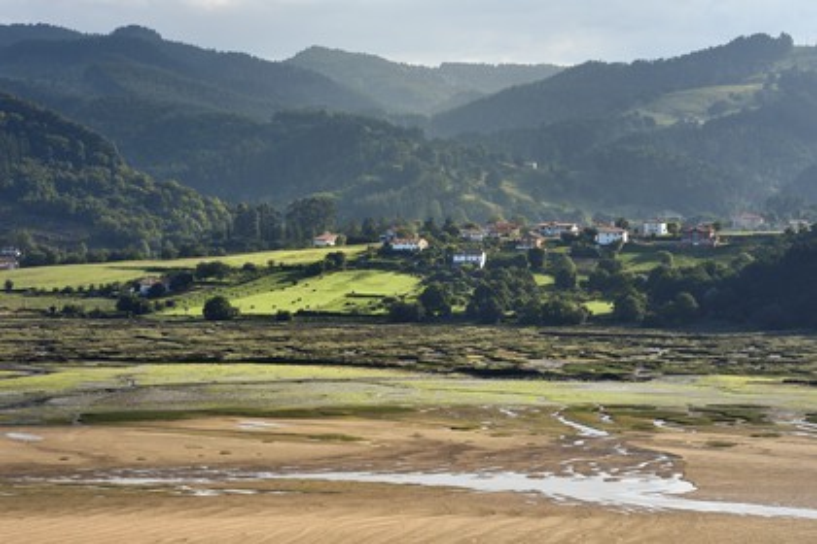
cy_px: 272
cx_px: 408
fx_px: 3177
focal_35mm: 140
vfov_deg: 9.8
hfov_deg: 14.7
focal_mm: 140
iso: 400
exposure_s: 1/320
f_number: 16
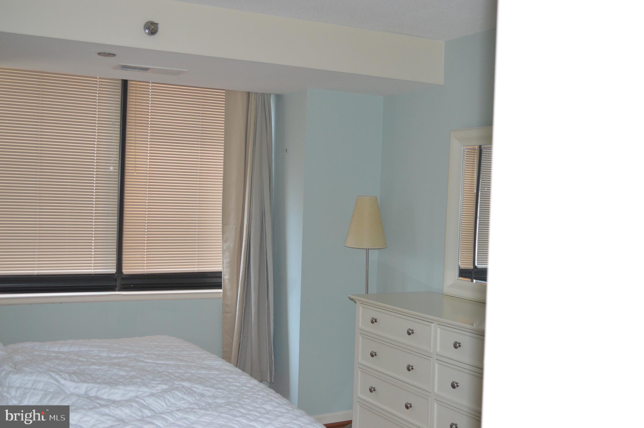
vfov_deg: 34.1
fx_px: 697
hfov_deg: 49.6
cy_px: 214
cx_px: 322
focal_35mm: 39
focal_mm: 26
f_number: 4.2
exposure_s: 1/60
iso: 720
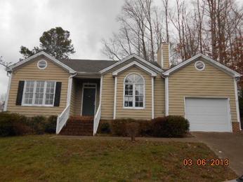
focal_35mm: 26
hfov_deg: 67.3
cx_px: 122
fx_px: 183
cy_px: 91
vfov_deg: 53.1
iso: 80
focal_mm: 4.6
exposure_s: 1/200
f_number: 3.5
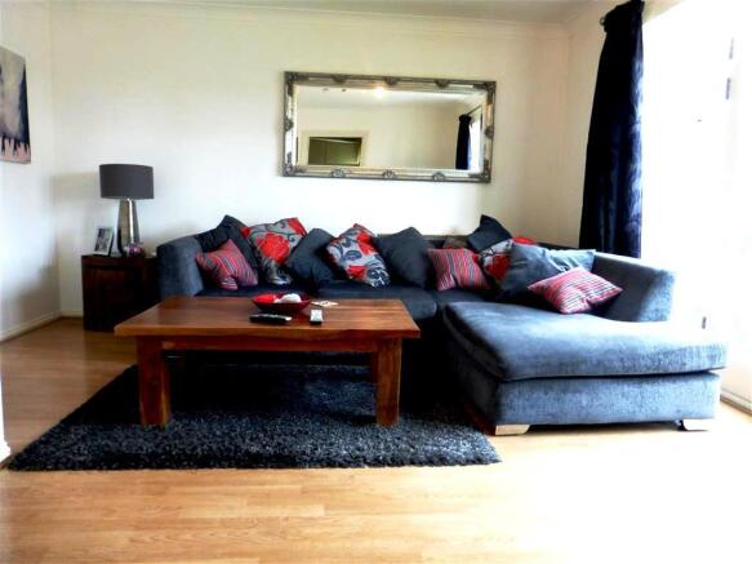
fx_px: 521
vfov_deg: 56.8
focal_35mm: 24
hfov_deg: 71.6
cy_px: 282
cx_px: 376
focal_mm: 4.3
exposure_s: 1/13
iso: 400
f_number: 3.3
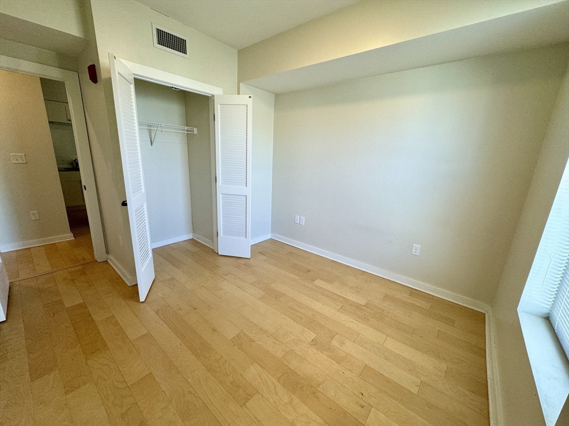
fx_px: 230
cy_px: 213
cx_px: 284
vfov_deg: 85.7
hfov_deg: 102.1
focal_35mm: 14
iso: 125
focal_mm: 2.22
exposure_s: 1/120
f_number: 2.2
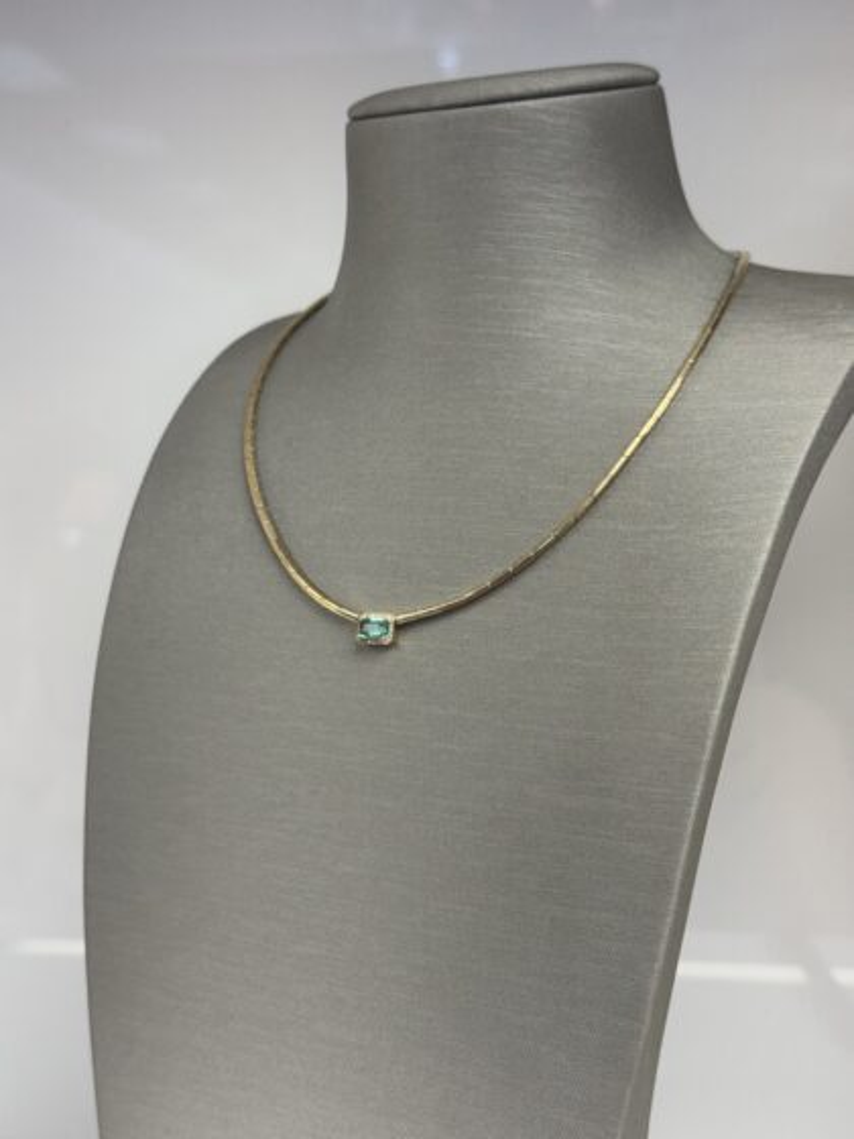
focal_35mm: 48
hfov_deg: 30.3
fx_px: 1579
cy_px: 570
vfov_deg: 39.7
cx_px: 427
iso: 64
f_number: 1.78
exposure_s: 1/170
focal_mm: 6.76
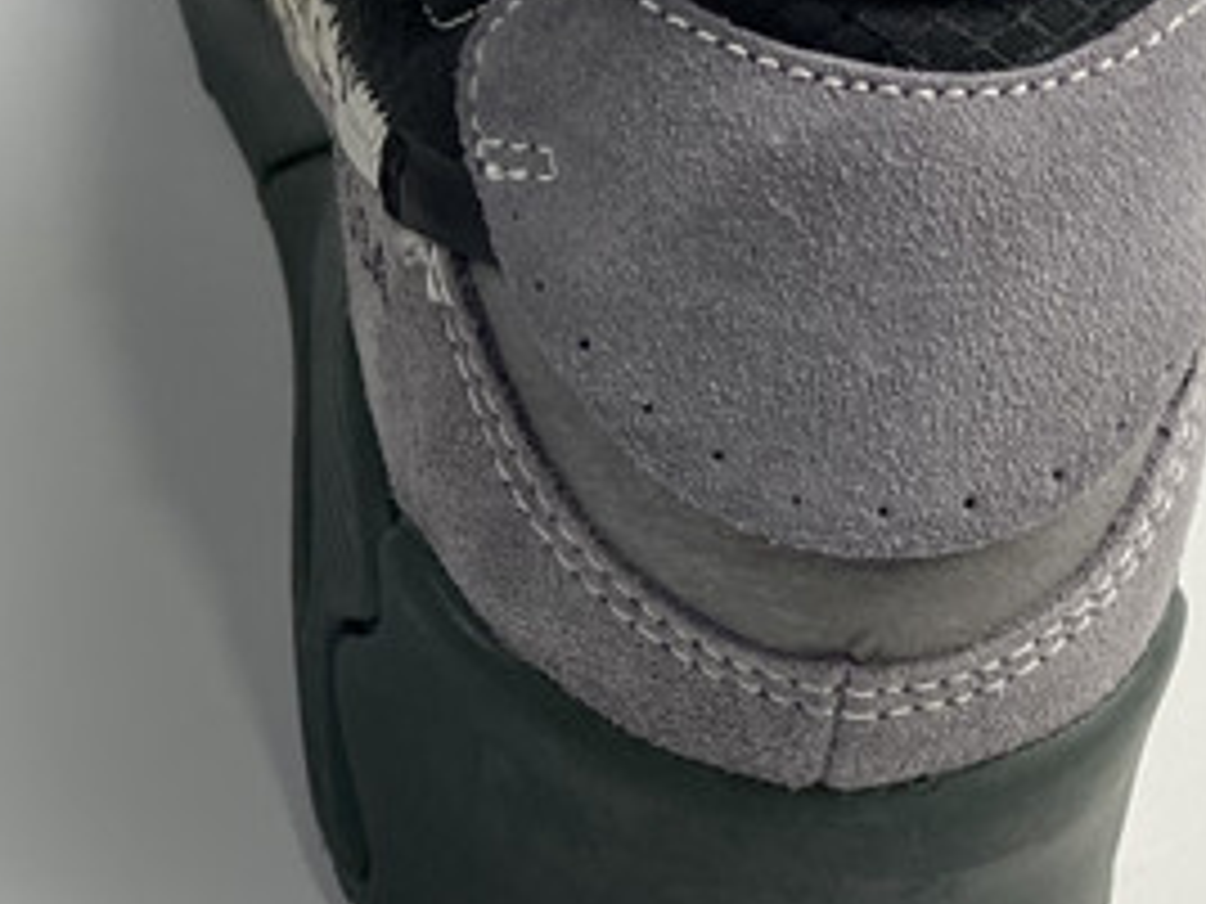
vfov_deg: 15.2
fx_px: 3379
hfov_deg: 19.4
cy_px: 540
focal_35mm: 97
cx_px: -126
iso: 32
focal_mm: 4.25
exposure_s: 1/100
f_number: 1.8
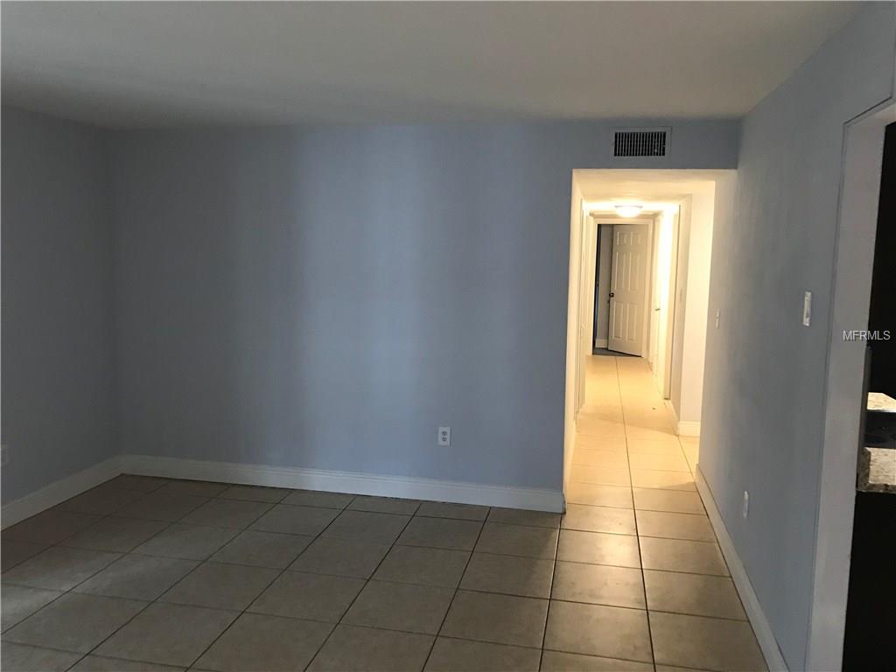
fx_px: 725
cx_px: 448
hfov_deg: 63.4
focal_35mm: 28
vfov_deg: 49.7
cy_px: 336
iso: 64
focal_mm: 3.99
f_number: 1.8
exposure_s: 1/15
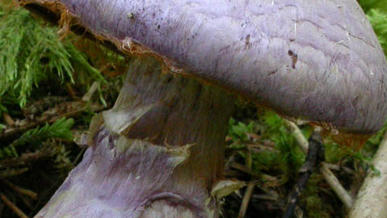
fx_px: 2084
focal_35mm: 203
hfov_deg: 10.6
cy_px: 136
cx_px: 124
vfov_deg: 6.0
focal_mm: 21.7
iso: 200
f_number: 10.3
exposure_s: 1/8
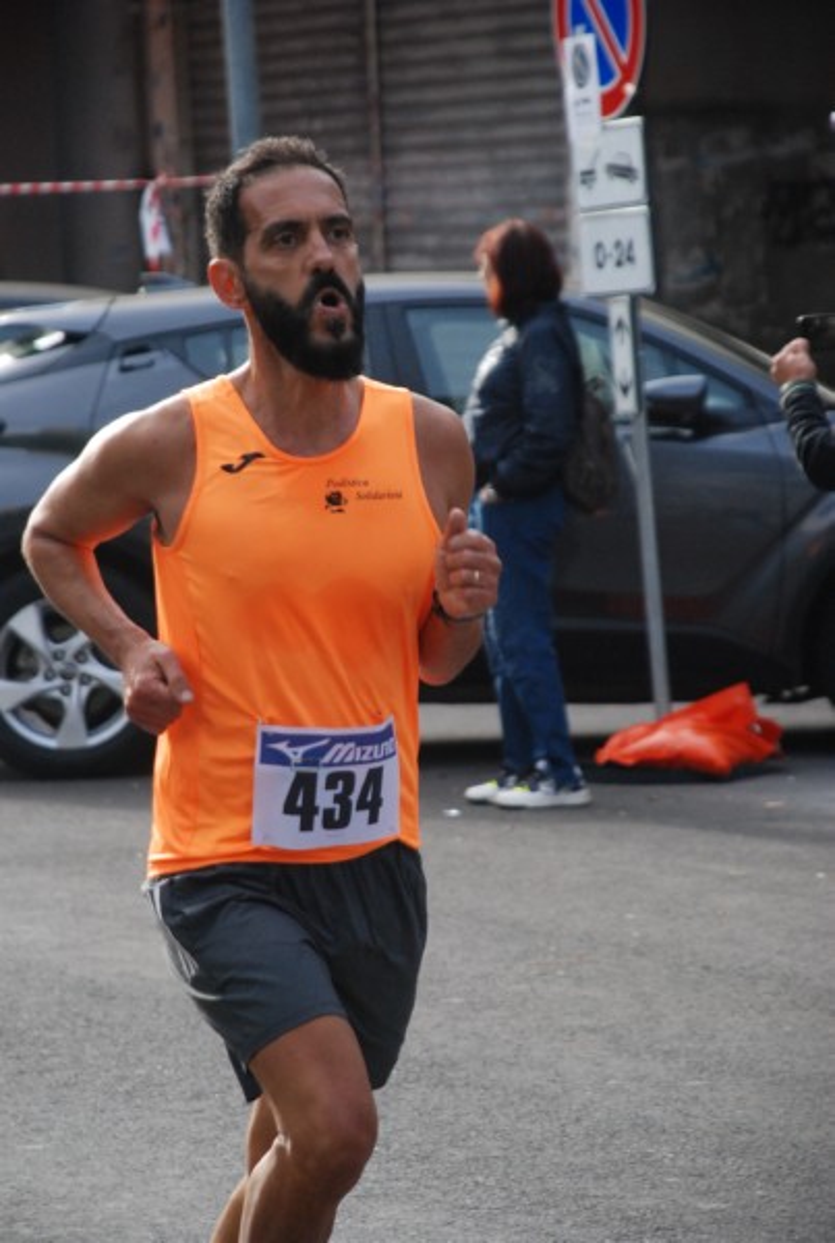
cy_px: 622
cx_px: 418
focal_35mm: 105
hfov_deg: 13.1
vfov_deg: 19.4
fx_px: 3634
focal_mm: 70
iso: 1000
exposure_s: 1/500
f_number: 5.6
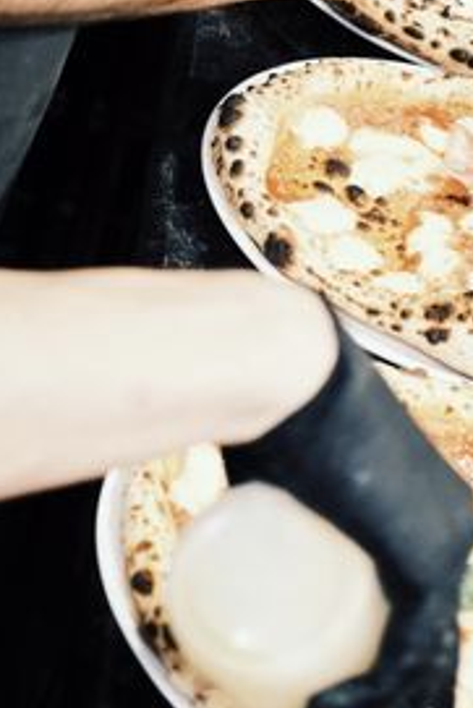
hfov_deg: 11.6
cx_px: 438
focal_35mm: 117
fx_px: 2303
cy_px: 219
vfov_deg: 17.4
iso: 6400
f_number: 4.3
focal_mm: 40.8
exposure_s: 1/110
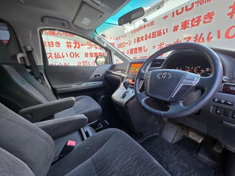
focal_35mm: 13
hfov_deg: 106.2
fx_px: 88
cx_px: 118
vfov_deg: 89.9
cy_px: 88
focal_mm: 2.2
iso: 125
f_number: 2.2
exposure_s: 1/50
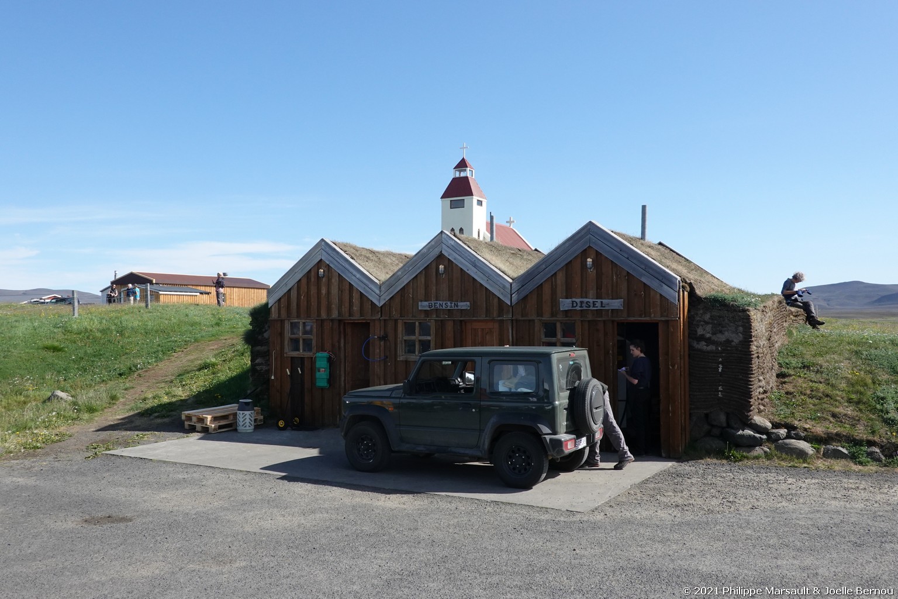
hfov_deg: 58.7
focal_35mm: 32
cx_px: 449
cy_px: 300
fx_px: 798
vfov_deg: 41.1
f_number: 8
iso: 640
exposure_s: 1/1000
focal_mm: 11.76
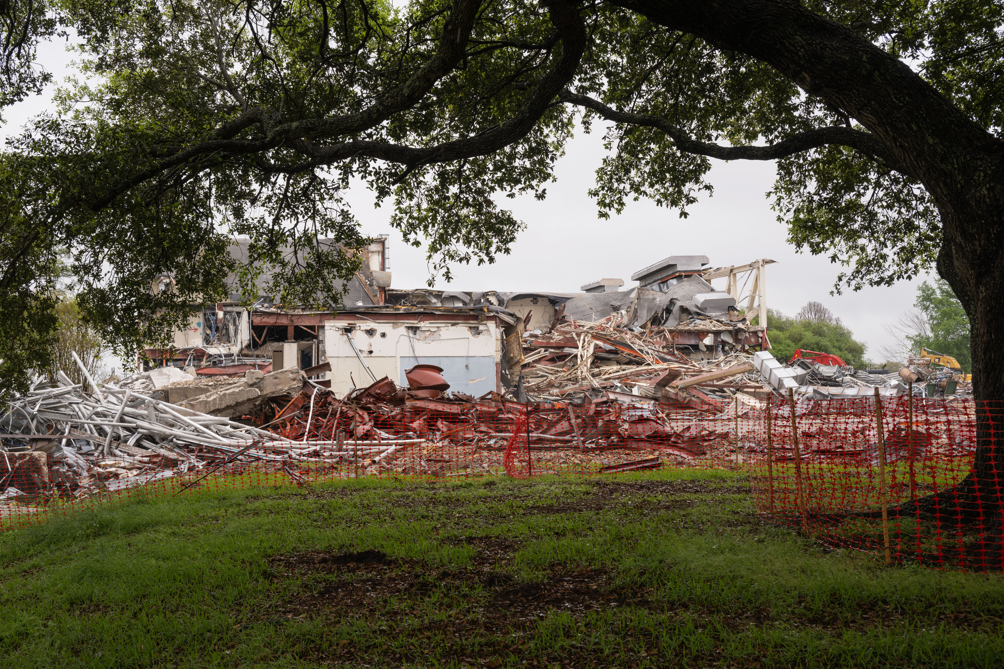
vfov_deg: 34.2
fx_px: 1088
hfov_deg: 49.6
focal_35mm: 39
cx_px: 502
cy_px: 334
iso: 110
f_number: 8
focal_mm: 39
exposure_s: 1/200
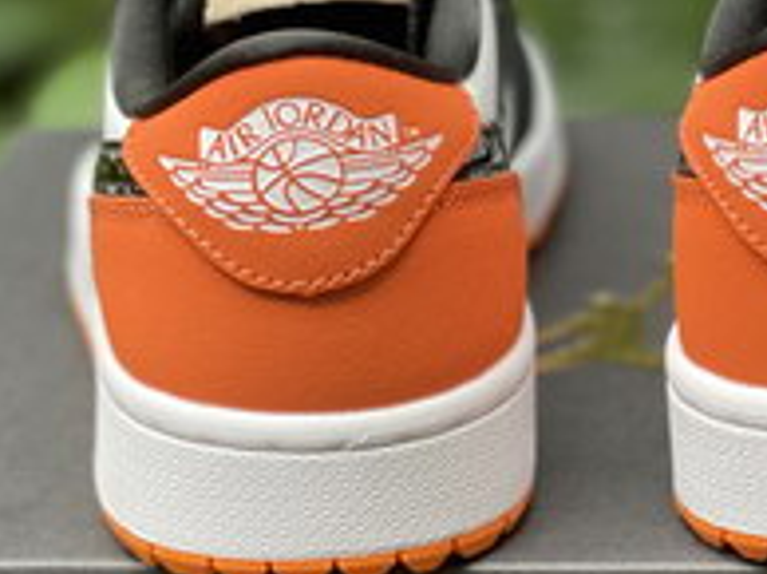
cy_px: 390
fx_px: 3651
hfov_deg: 12.0
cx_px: 597
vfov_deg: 9.0
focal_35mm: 165
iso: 250
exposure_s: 1/72
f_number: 2.2
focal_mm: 7.5
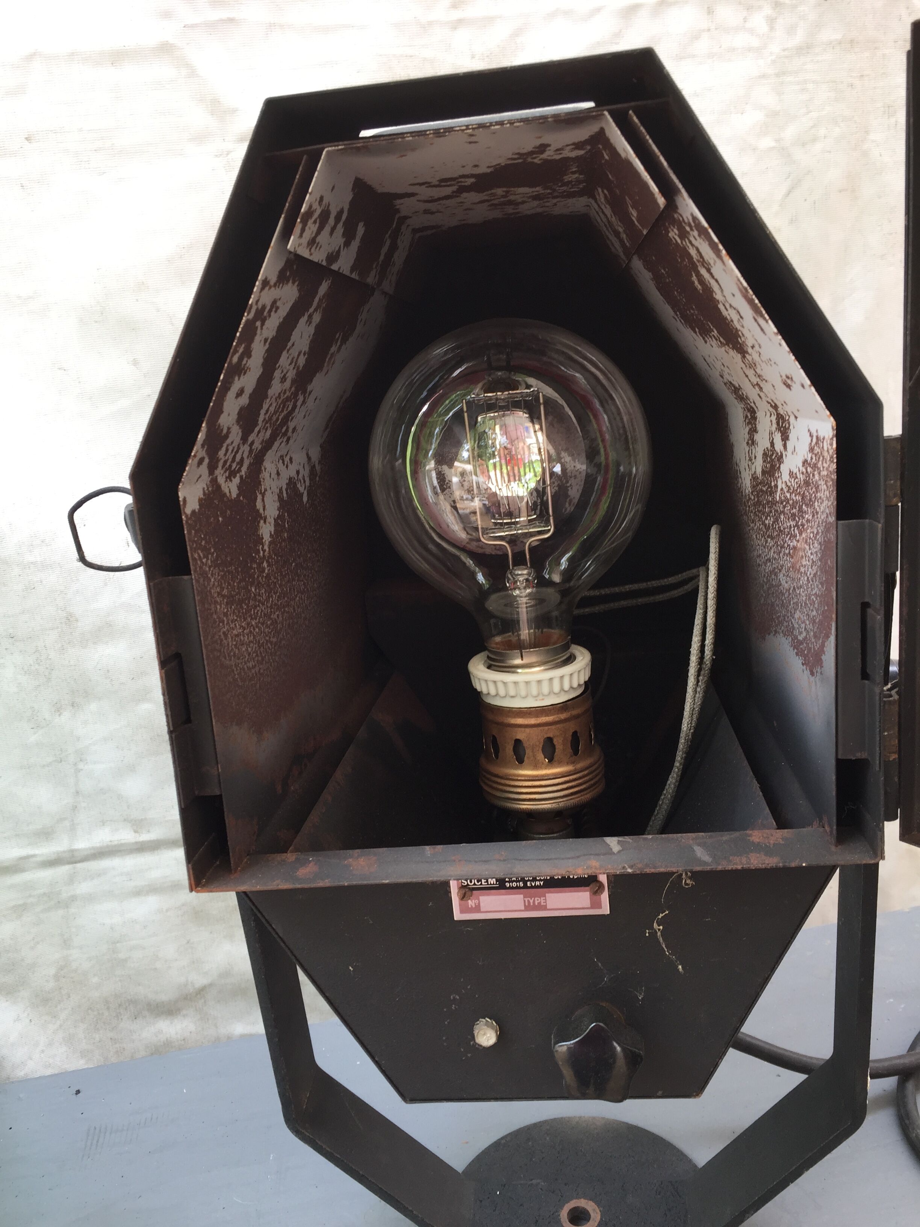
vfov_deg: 61.7
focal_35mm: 29
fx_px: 1028
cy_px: 614
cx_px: 460
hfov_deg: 48.2
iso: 32
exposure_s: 1/50
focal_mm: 4.15
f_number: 2.2
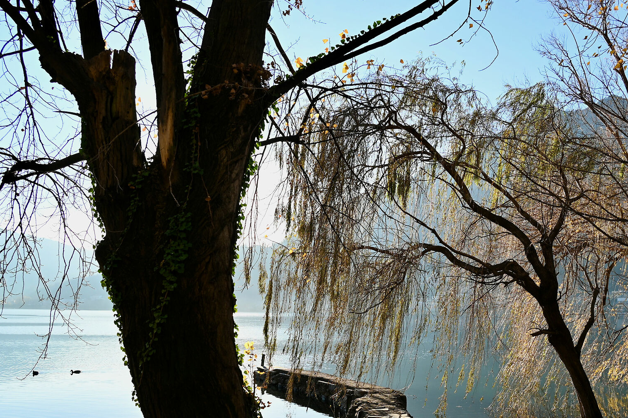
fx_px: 663
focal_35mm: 38
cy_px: 303
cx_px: 393
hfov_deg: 50.2
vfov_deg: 34.4
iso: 125
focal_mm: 24
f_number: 5.6
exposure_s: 1/250
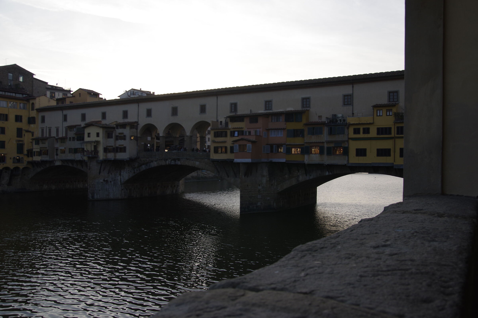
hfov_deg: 62.0
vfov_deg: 43.5
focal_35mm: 30
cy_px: 159
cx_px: 239
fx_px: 398
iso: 200
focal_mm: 20
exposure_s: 1/320
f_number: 5
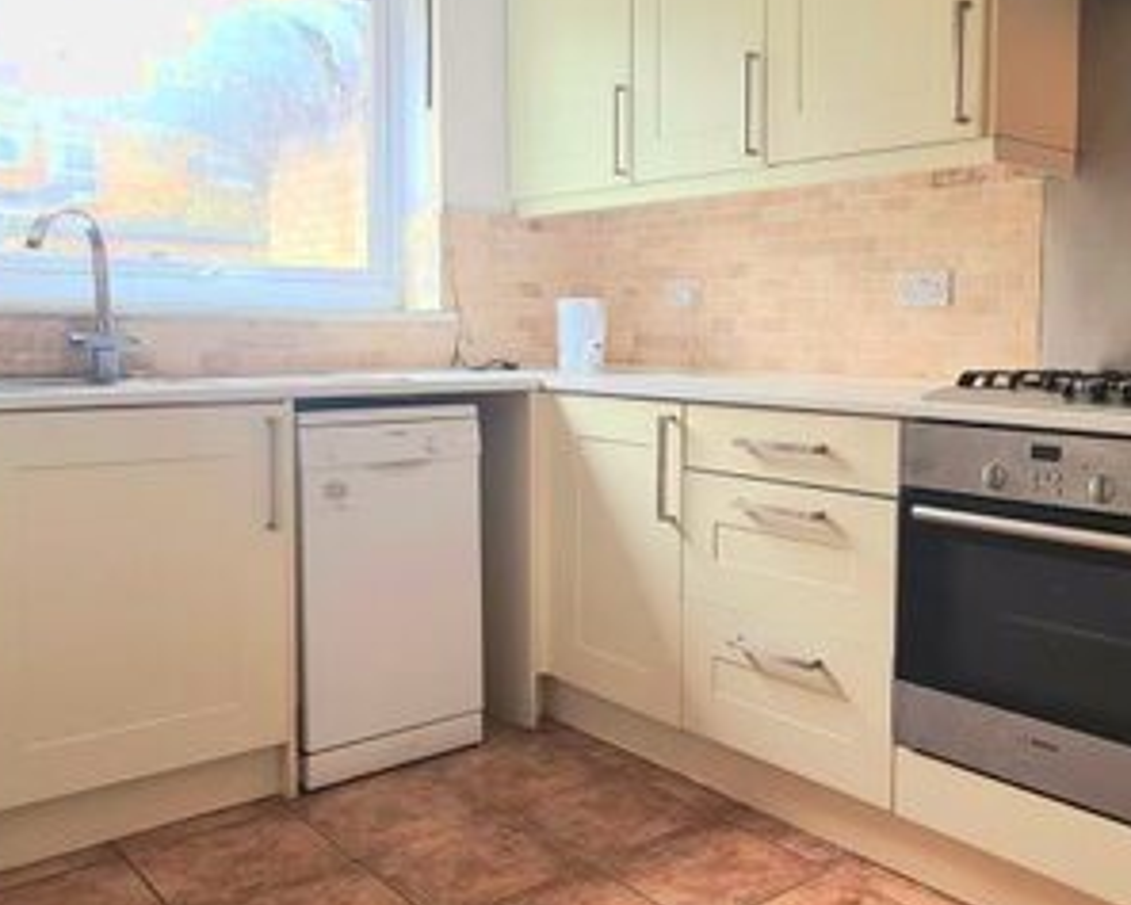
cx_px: 730
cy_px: 391
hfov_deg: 57.8
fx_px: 1005
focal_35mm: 30
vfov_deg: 48.4
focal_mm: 2.22
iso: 64
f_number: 2.2
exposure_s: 1/100
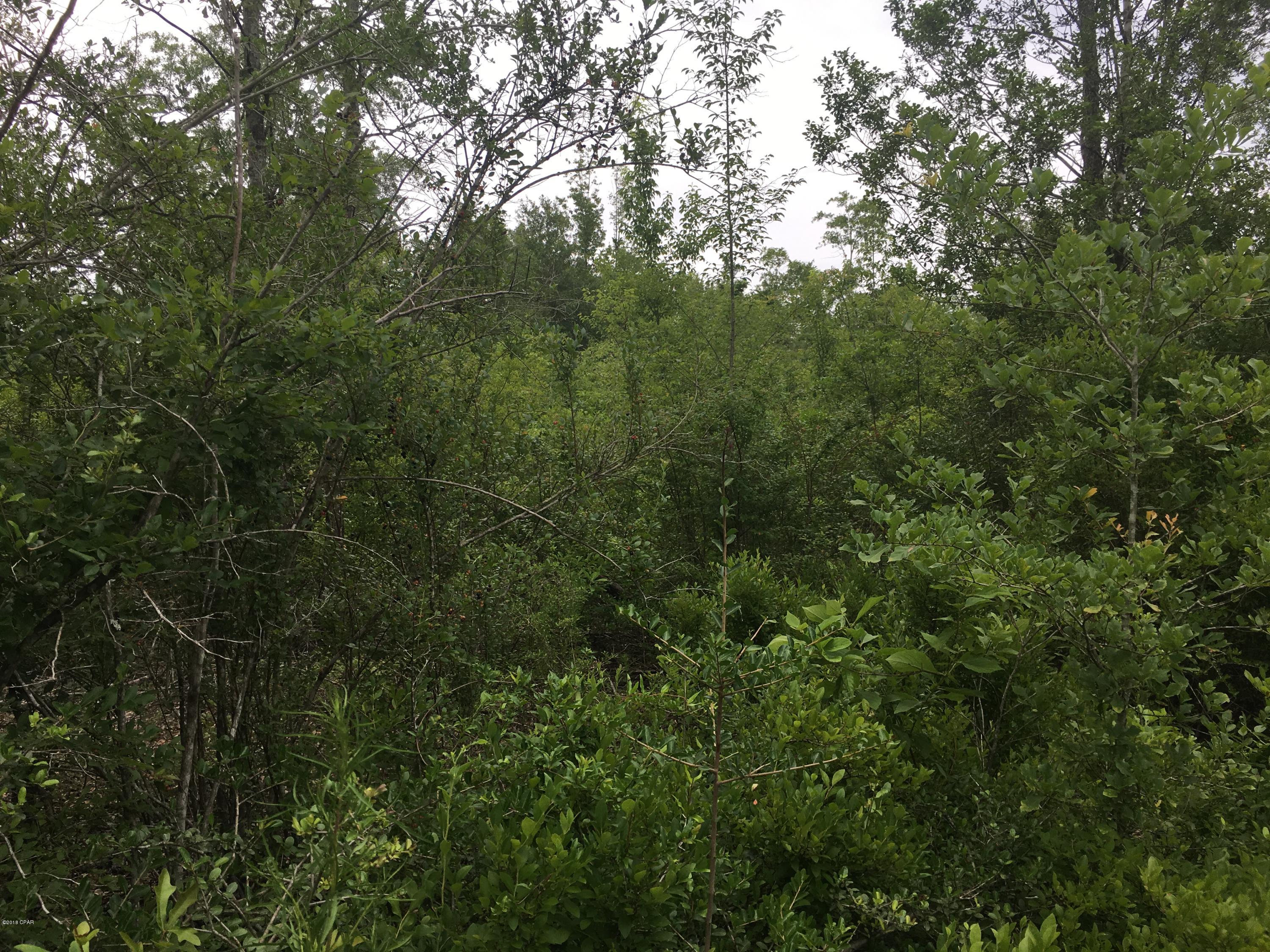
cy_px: 476
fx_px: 1064
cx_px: 635
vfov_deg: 48.2
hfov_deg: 61.7
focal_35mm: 29
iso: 25
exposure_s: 1/519
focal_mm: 4.15
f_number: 2.2
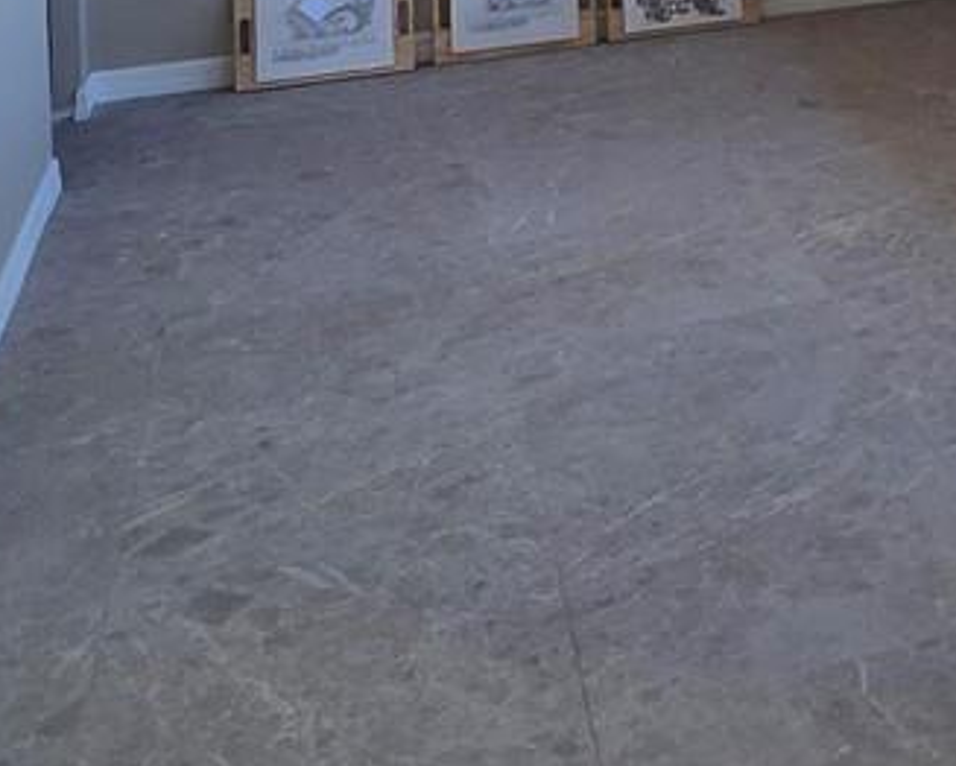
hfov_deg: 27.0
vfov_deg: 20.4
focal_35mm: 62
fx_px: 1755
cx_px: 1143
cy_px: -444
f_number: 1.9
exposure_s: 1/60
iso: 200
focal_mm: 2.2
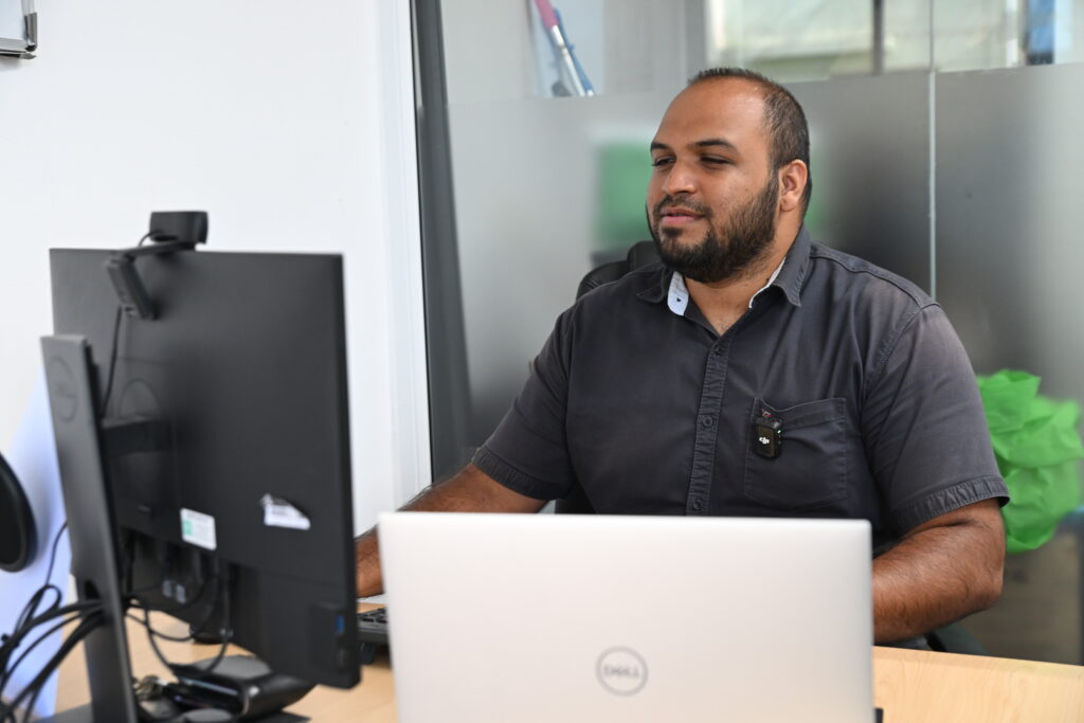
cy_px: 362
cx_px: 542
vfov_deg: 27.0
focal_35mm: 50
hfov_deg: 39.6
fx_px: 1506
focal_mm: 50
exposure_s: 1/125
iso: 1250
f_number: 3.5
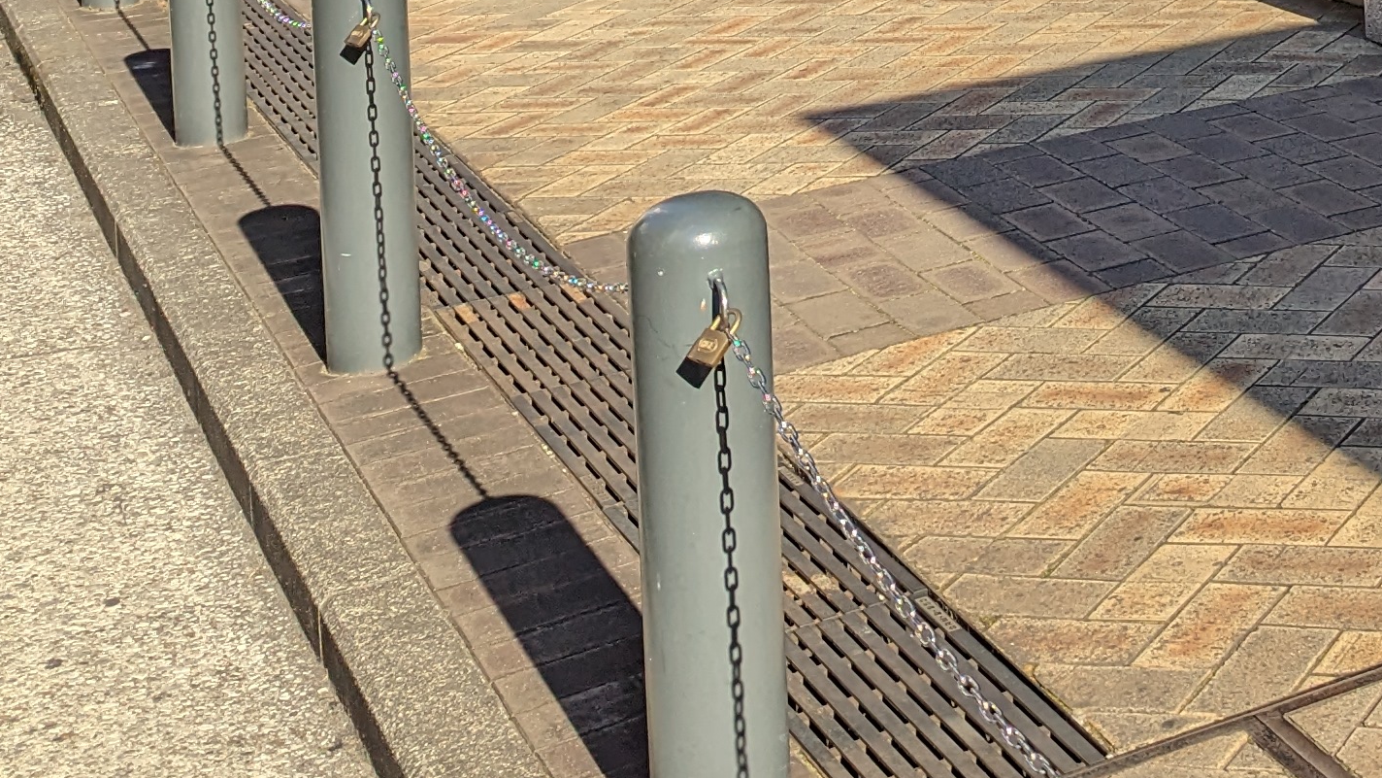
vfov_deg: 14.5
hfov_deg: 24.7
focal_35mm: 75
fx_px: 2748
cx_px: 1772
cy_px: -541
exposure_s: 1/1795
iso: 41
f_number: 1.85
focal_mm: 6.81
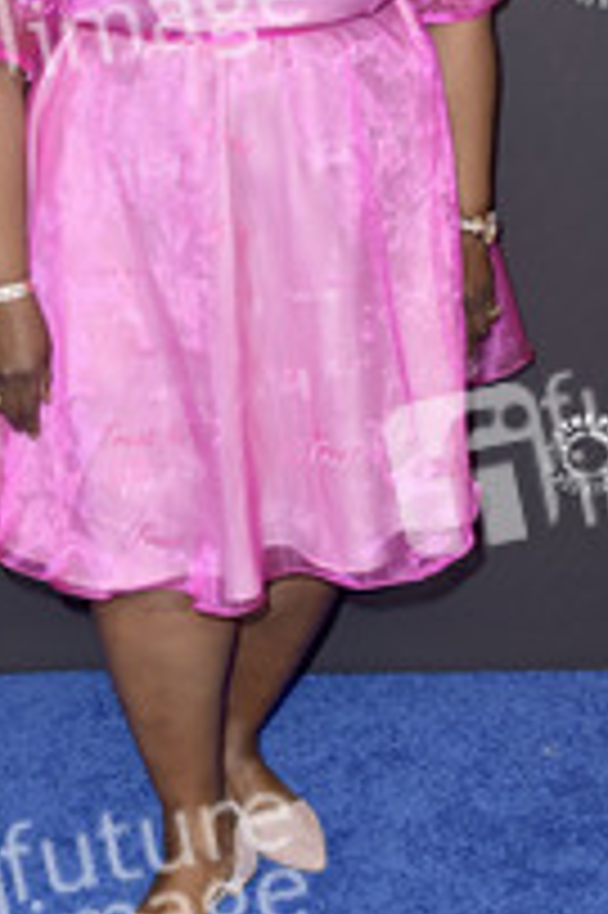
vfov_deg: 26.7
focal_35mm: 75
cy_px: 225
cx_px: 209
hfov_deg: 18.1
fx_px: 1903
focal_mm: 38
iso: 250
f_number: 5.6
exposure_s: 1/250
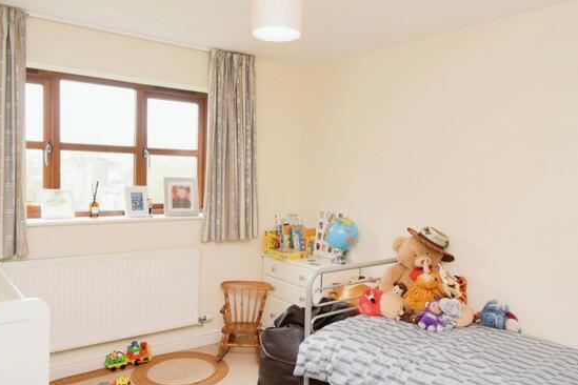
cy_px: 207
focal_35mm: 28
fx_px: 450
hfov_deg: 65.4
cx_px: 307
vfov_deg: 46.4
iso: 900
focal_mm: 10
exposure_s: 1/60
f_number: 3.5
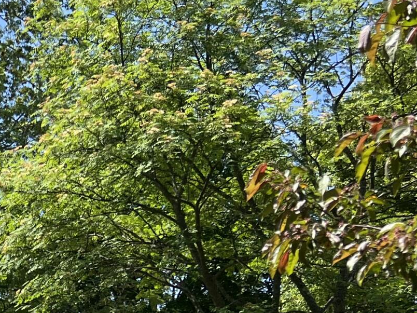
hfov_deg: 18.5
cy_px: 462
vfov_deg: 14.3
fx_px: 1169
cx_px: -159
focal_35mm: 97
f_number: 1.5
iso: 50
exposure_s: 1/1779
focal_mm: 5.7
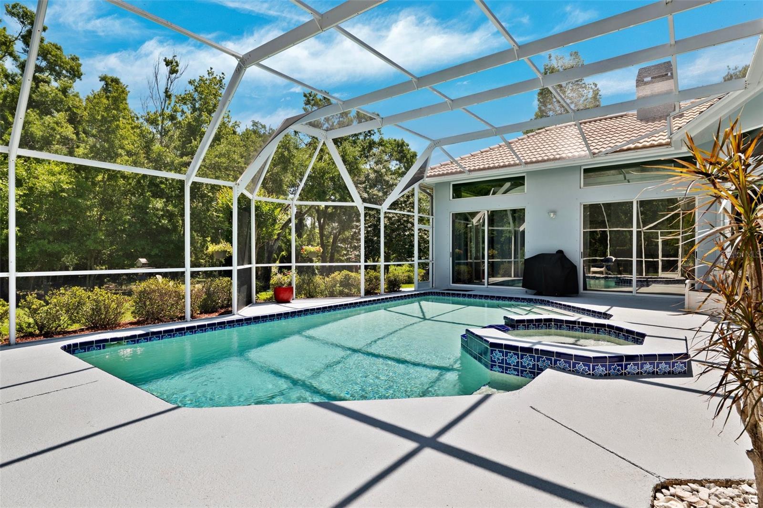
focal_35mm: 18
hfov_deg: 90.0
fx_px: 381
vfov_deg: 67.4
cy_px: 254
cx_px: 382
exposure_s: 1/80
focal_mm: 18
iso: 100
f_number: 8
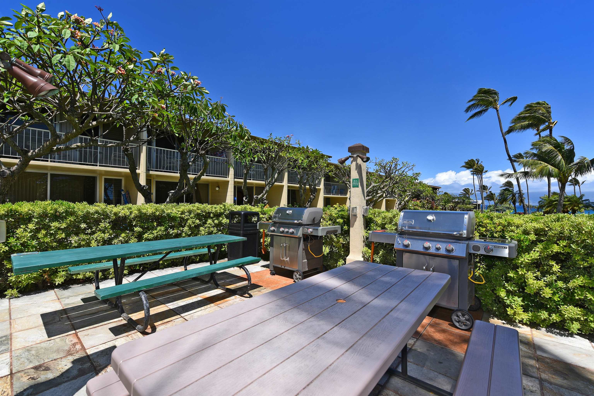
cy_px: 198
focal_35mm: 15
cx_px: 297
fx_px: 247
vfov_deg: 77.3
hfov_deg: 100.4
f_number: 11
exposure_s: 1/200
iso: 100
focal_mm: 15
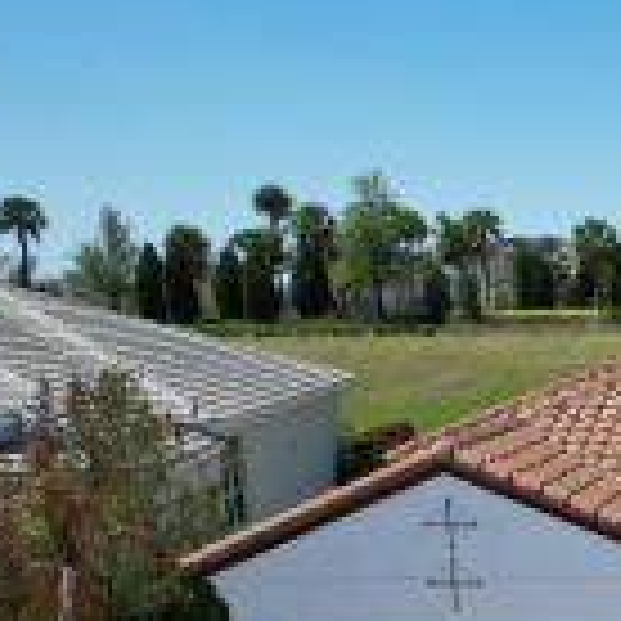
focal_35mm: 61
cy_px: 562
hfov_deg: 23.6
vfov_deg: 27.1
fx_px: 1238
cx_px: 878
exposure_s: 1/2000
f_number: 2.8
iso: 100
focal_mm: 8.38
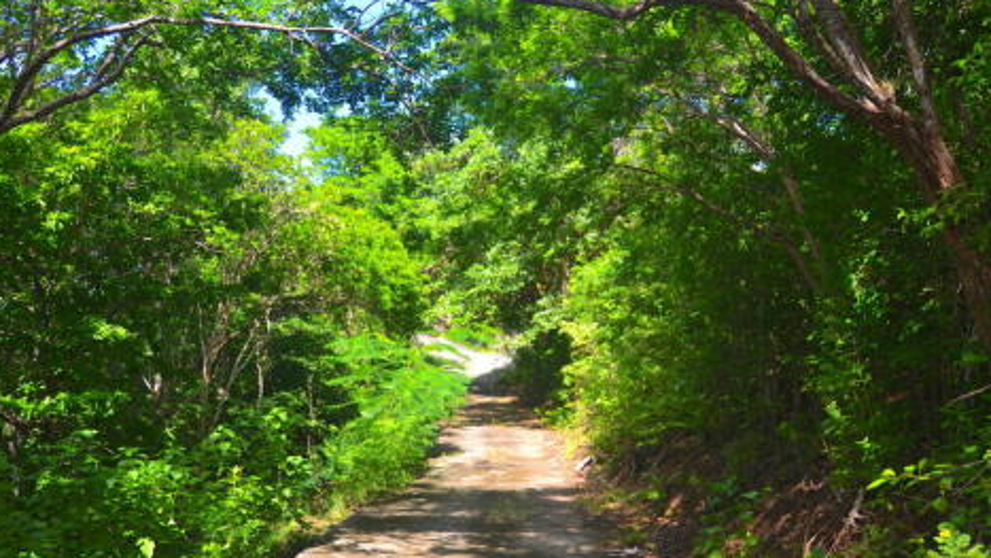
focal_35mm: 32
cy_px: 307
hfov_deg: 61.0
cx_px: 494
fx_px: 841
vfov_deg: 36.7
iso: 100
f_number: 4
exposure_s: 1/160
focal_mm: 20
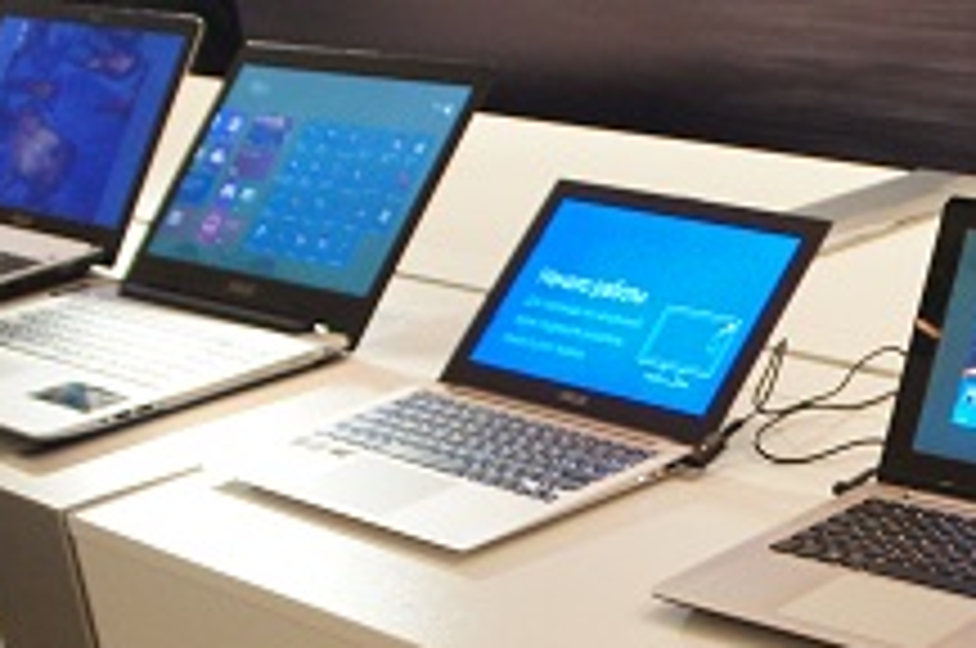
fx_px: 2247
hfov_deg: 23.0
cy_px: 608
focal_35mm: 83
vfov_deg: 16.2
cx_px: 1084
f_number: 3.5
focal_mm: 20
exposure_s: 1/40
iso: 1600
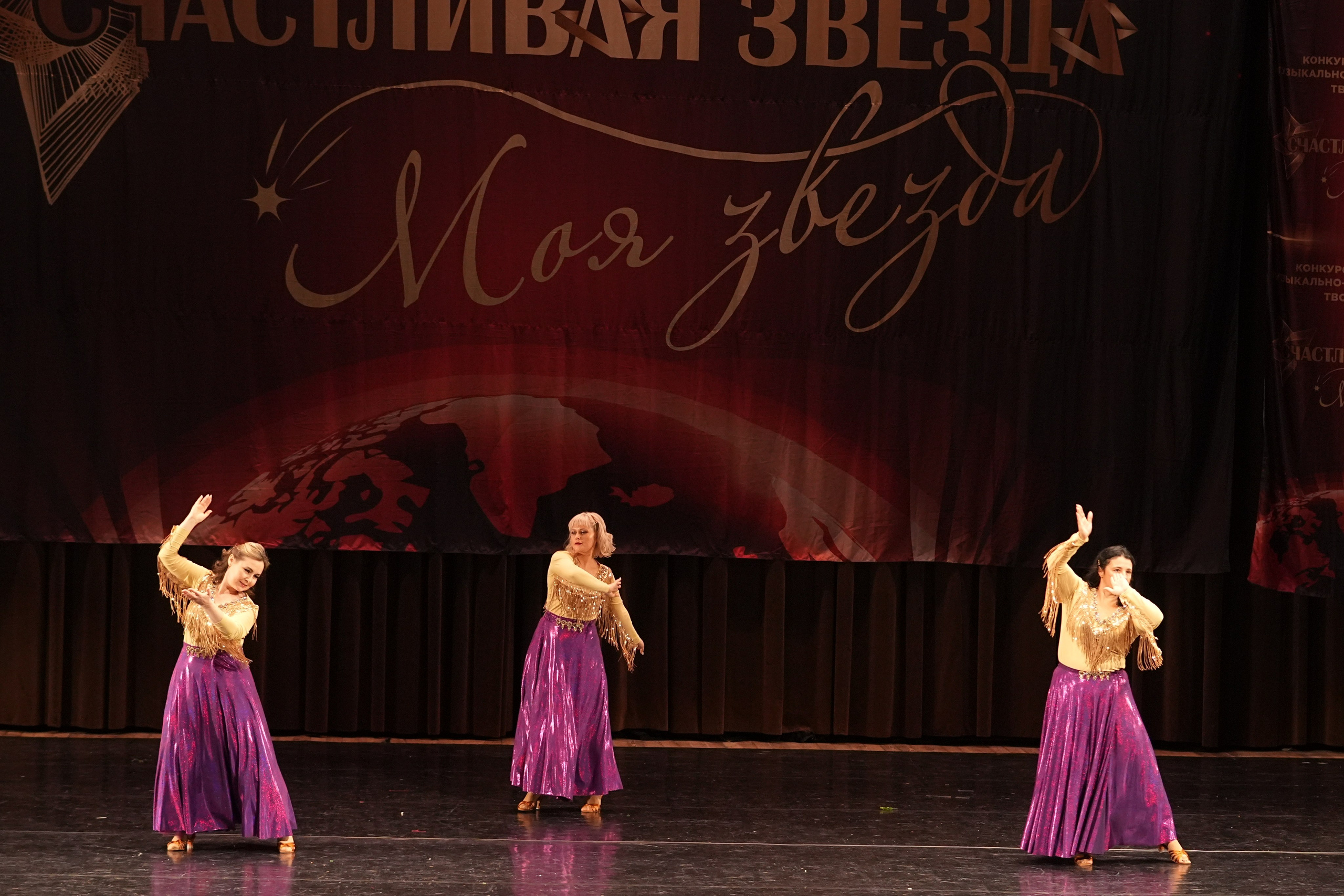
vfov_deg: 10.9
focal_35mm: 126
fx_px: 4704
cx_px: 672
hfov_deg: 16.3
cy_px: 448
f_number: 2.8
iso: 3200
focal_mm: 84
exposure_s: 1/400
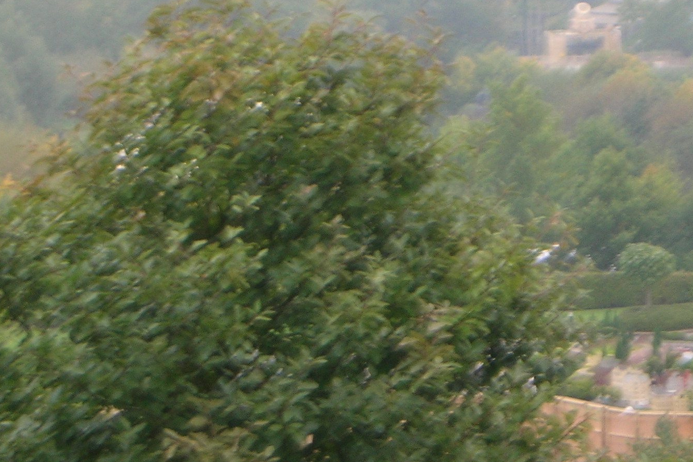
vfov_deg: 6.5
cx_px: 522
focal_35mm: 212
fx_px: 4081
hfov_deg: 9.7
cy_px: 152
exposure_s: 1/11.5
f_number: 5.4
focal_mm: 17.4
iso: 50
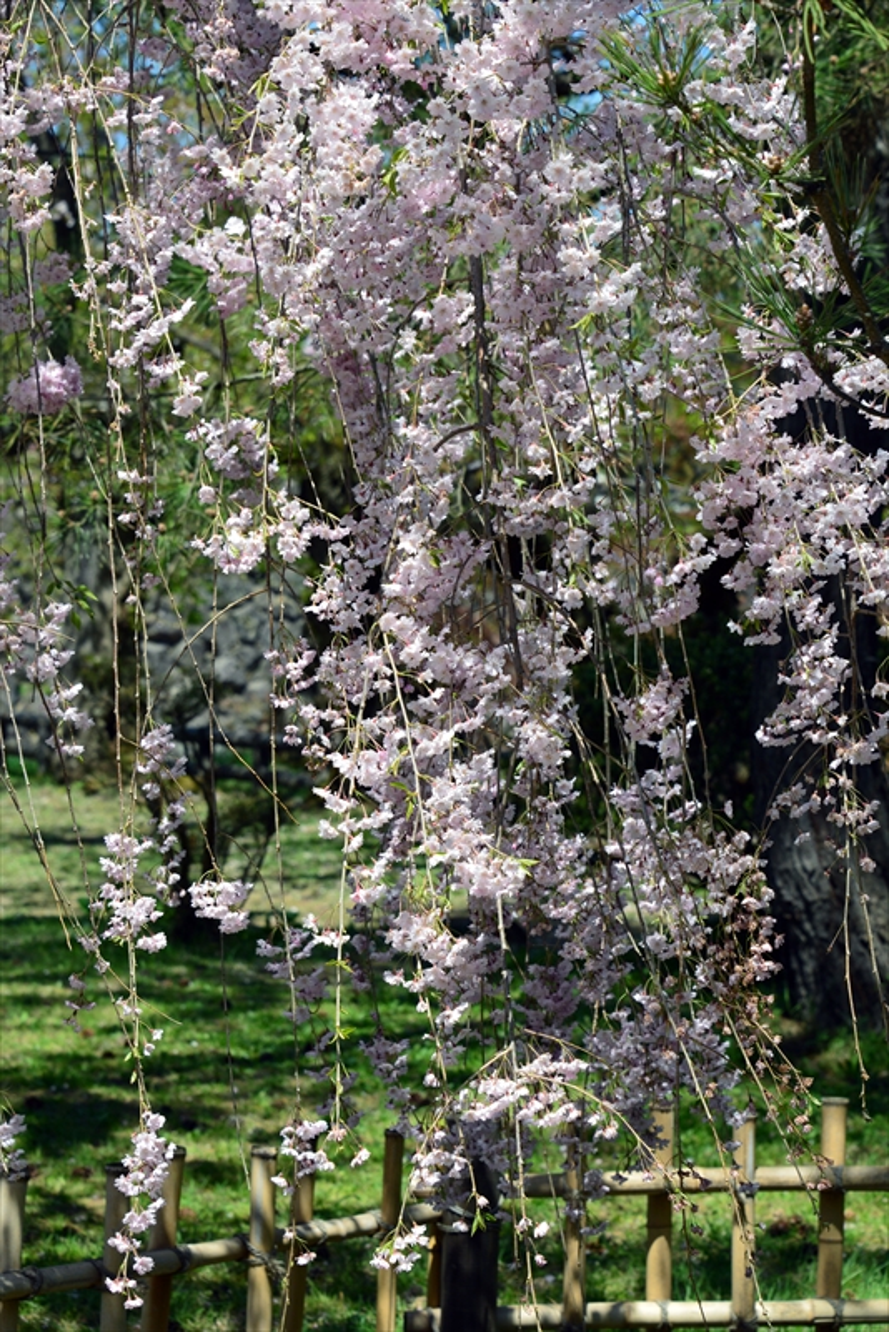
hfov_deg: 13.7
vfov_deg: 20.4
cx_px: 444
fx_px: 3701
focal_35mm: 100
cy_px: 666
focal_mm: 100
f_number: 10
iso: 400
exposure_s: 1/400
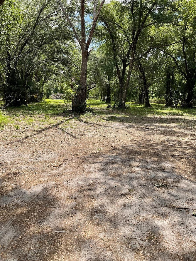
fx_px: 219
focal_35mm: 29
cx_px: 98
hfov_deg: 48.2
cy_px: 130
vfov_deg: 61.7
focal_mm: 3
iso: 16
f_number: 1.8
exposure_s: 1/804
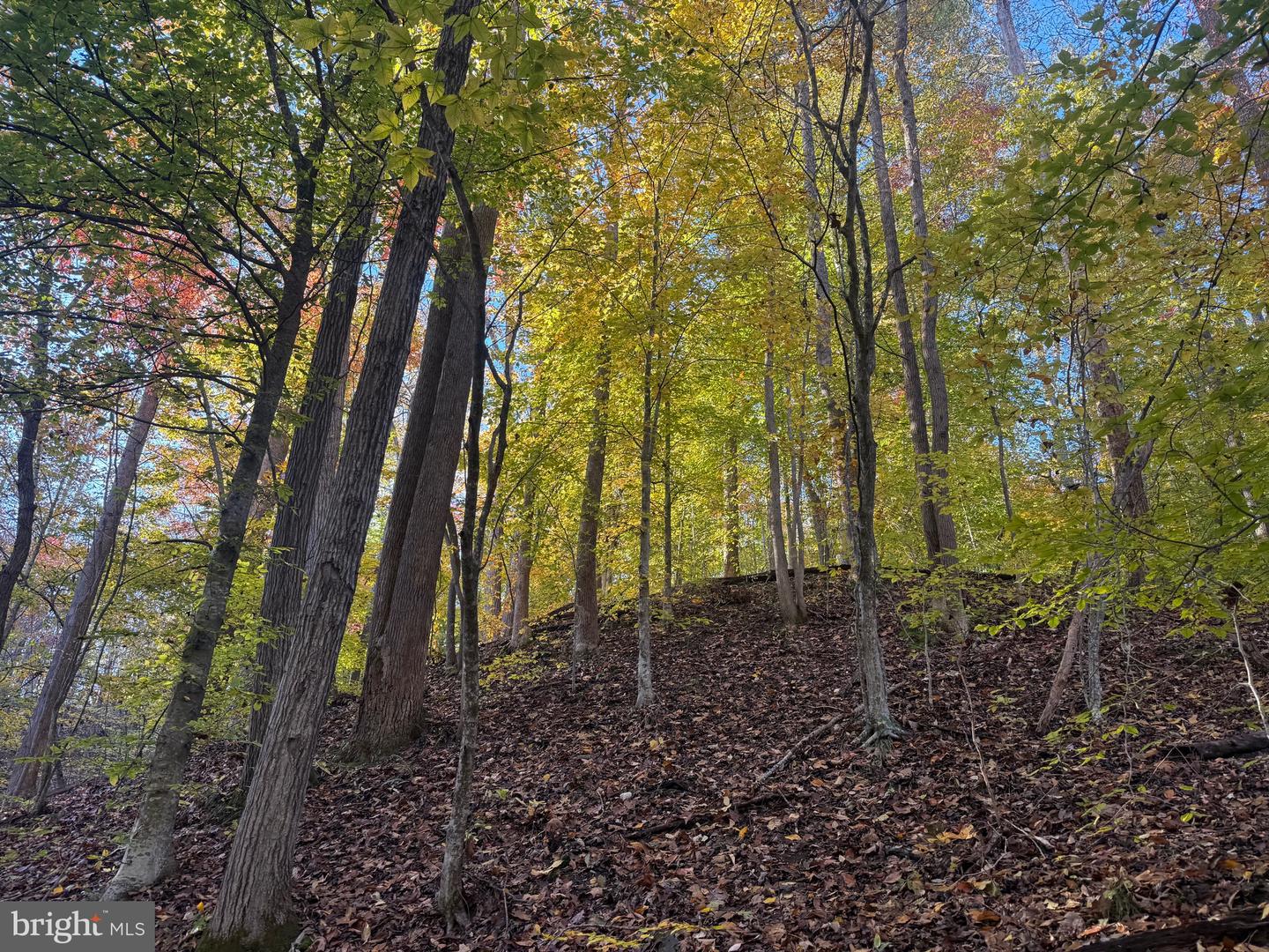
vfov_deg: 56.8
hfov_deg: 71.6
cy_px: 476
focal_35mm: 24
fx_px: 880
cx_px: 634
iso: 64
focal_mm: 6.76
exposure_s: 1/164
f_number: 1.78
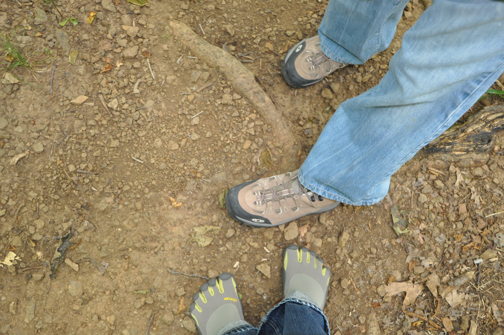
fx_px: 524
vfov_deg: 35.4
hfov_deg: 51.3
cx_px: 252
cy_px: 168
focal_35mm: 38
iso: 800
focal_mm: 25
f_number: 3.8
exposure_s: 1/60
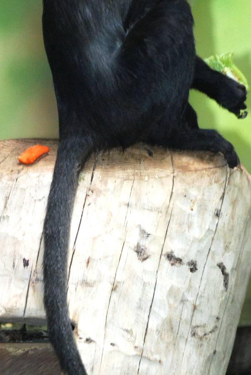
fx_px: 4215
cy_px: 149
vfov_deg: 5.1
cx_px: 110
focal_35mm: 404
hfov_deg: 3.4
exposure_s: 1/60
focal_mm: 150
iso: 1000
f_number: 5
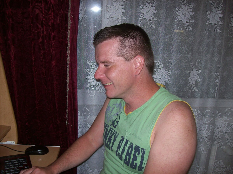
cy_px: 87
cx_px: 116
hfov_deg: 51.4
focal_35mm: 36
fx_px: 242
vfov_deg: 39.6
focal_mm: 6
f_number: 2.7
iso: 80
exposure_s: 1/64
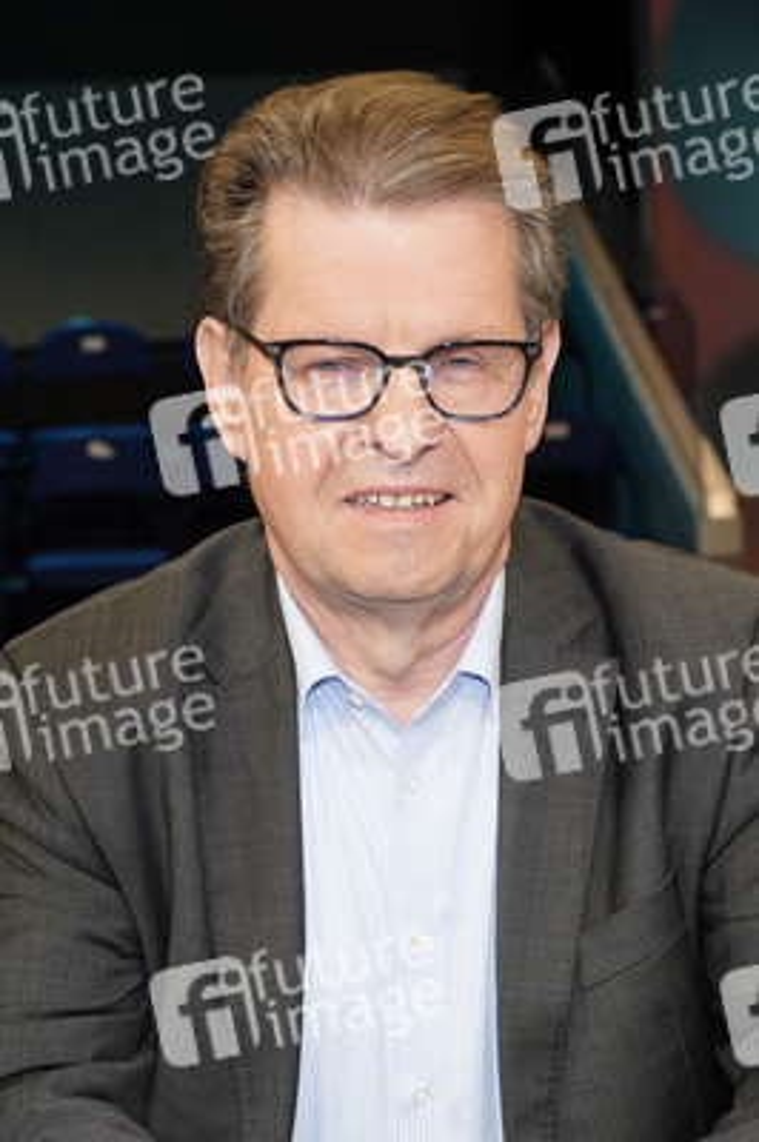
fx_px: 1394
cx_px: 380
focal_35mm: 44
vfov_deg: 44.5
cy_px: 571
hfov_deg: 30.5
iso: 2000
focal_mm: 44
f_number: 5.6
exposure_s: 1/160
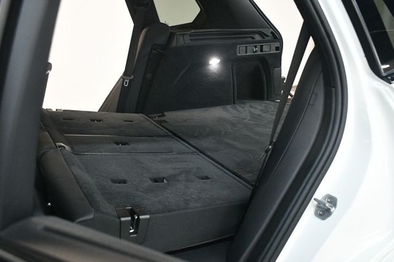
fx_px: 372
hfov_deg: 55.8
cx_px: 197
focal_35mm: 34
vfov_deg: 38.8
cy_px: 131
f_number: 3.8
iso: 3200
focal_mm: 23
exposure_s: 1/80
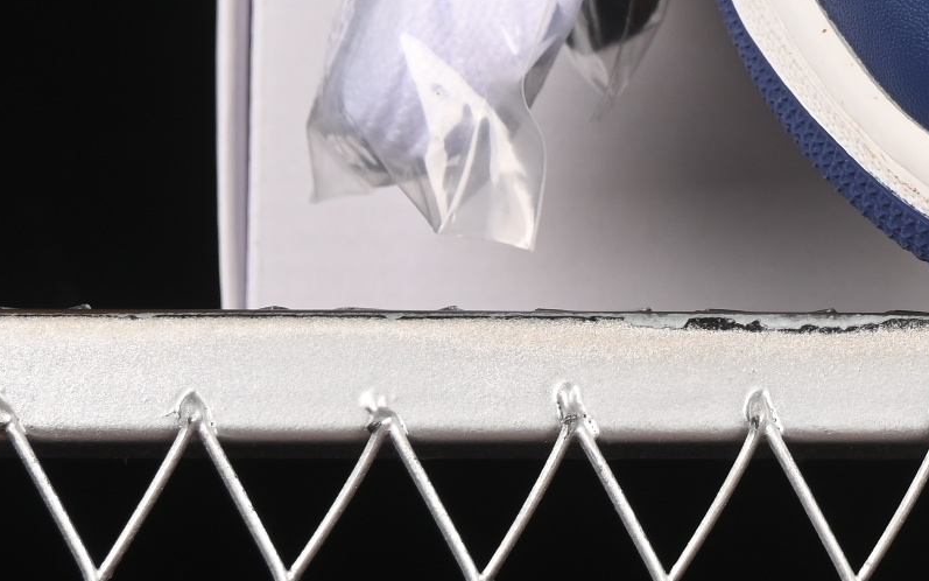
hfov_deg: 7.7
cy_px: -344
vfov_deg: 4.9
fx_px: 6759
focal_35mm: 267
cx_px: 1442
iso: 160
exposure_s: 1/80
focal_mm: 50
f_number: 7.1
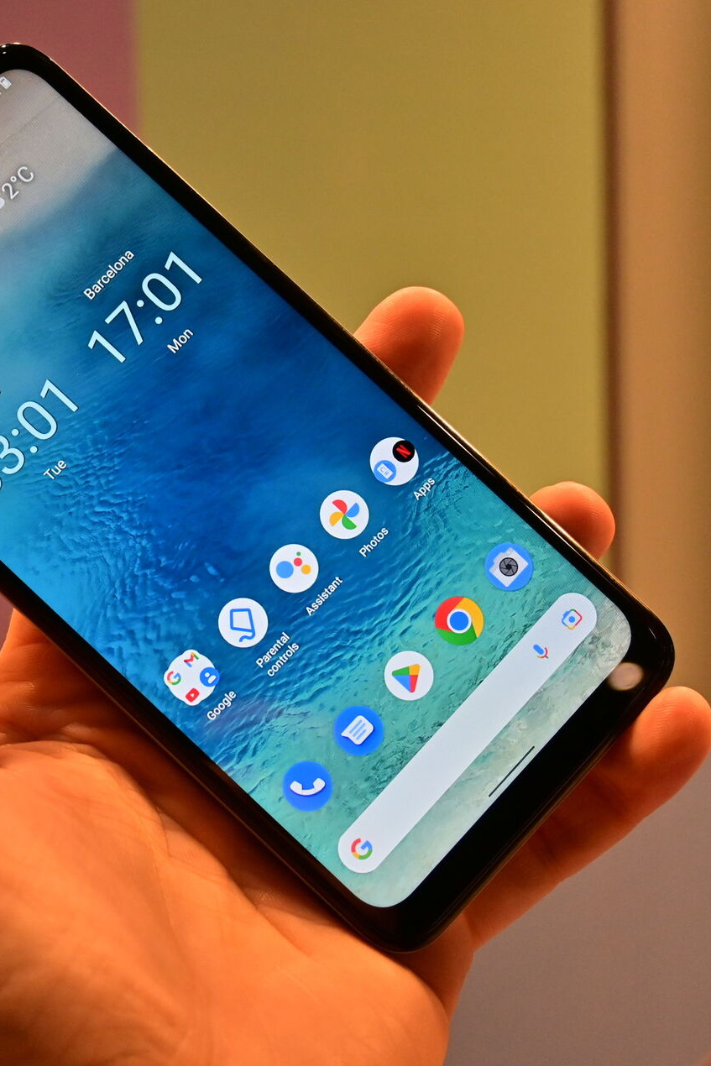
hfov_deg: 20.5
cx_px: 139
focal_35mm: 66
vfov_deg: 30.6
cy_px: 530
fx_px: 1947
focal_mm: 29
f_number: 4.8
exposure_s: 1/400
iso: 900
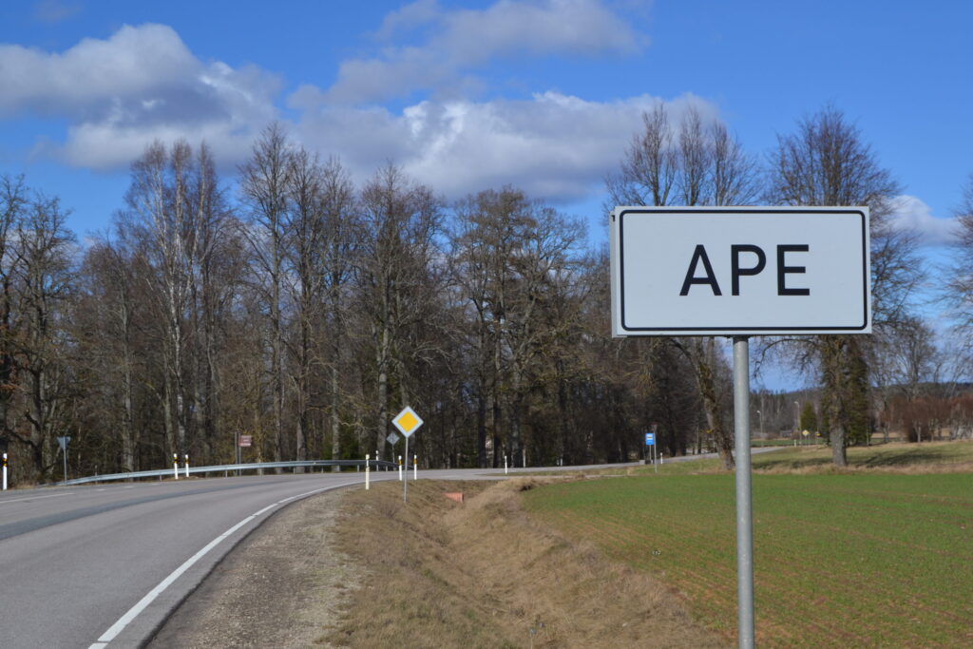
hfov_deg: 35.0
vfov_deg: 23.8
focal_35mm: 57
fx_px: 1541
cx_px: 486
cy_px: 324
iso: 100
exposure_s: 1/250
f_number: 8
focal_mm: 38
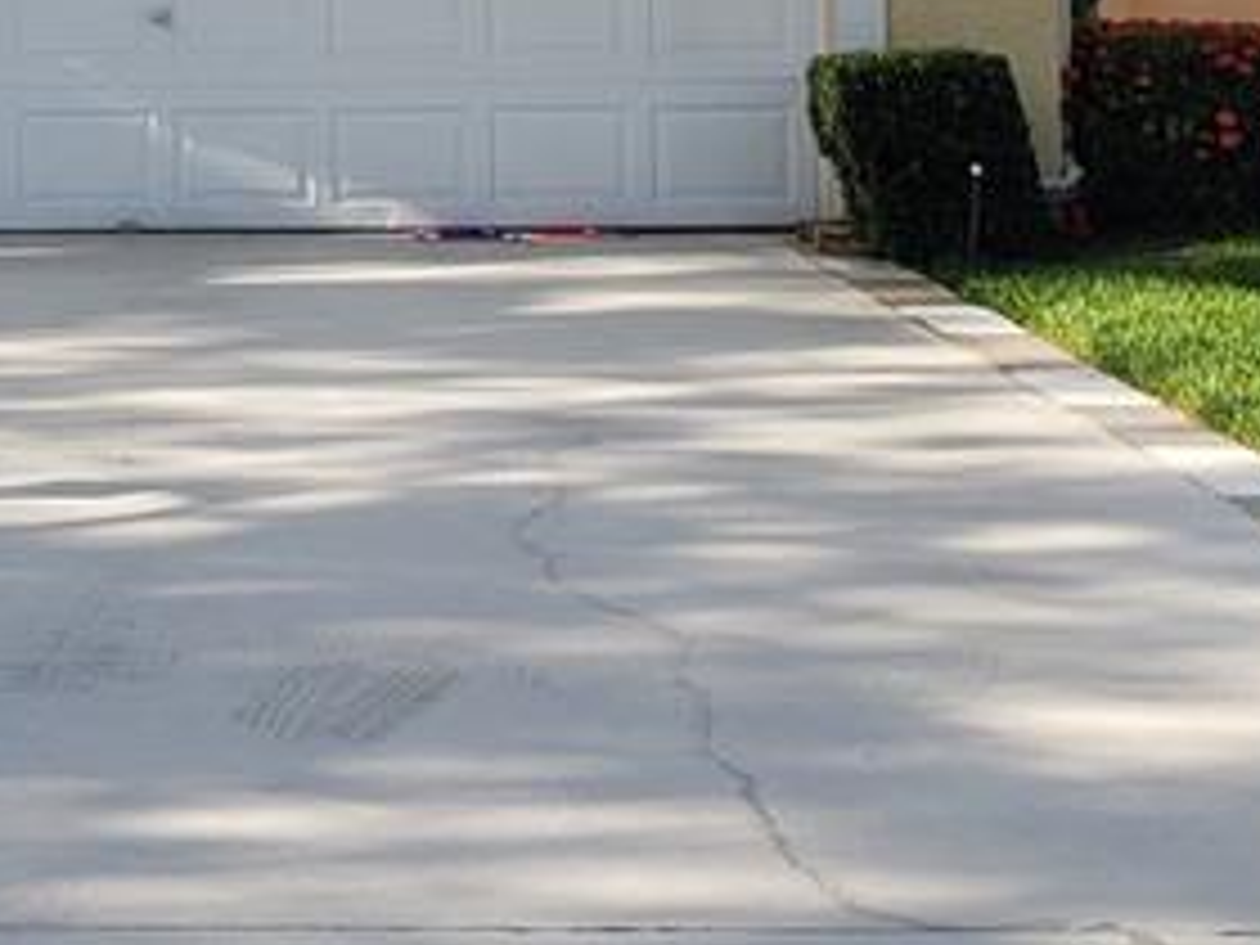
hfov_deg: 19.8
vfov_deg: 15.3
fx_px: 3458
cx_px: -117
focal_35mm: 95
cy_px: 18
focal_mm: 4.3
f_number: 2.4
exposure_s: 1/809
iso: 50
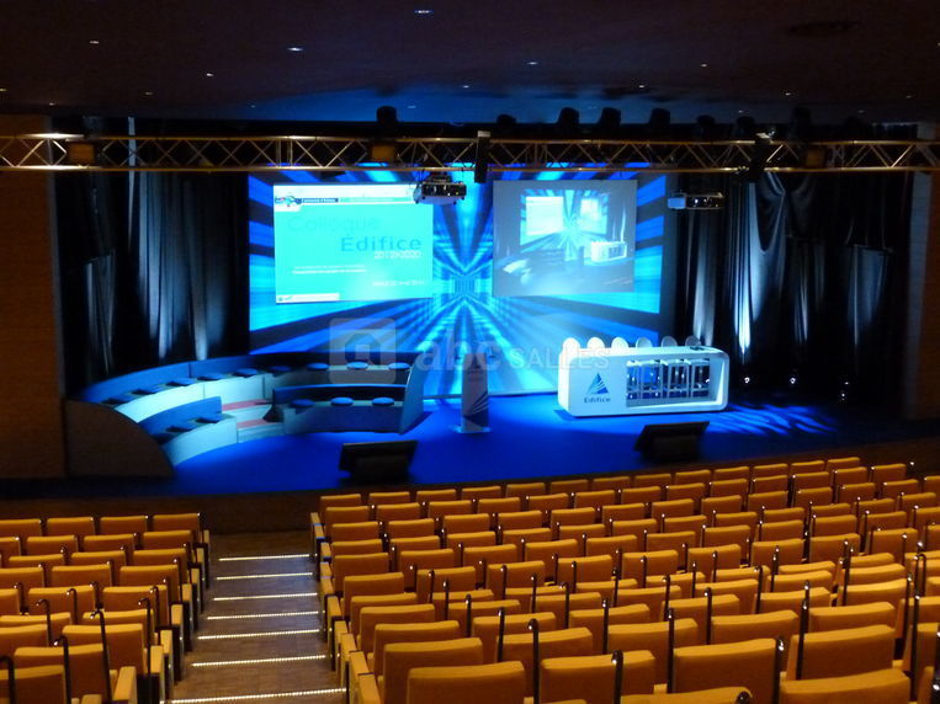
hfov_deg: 44.8
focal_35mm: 42
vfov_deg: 34.3
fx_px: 1140
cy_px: 352
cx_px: 470
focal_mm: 7.6
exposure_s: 1/30
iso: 800
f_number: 3.2
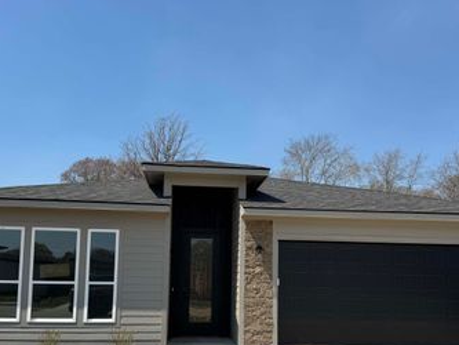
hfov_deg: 51.3
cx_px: 232
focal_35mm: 36
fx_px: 478
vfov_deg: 39.1
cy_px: 235
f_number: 1.78
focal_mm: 6.76
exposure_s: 1/4950
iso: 80
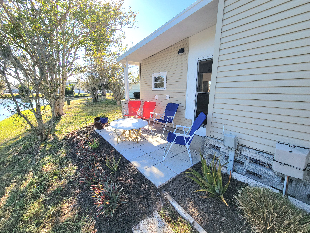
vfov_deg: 89.9
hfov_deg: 106.2
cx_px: 155
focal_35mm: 13
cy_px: 116
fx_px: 116
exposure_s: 1/588
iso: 50
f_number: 2.2
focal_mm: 2.2
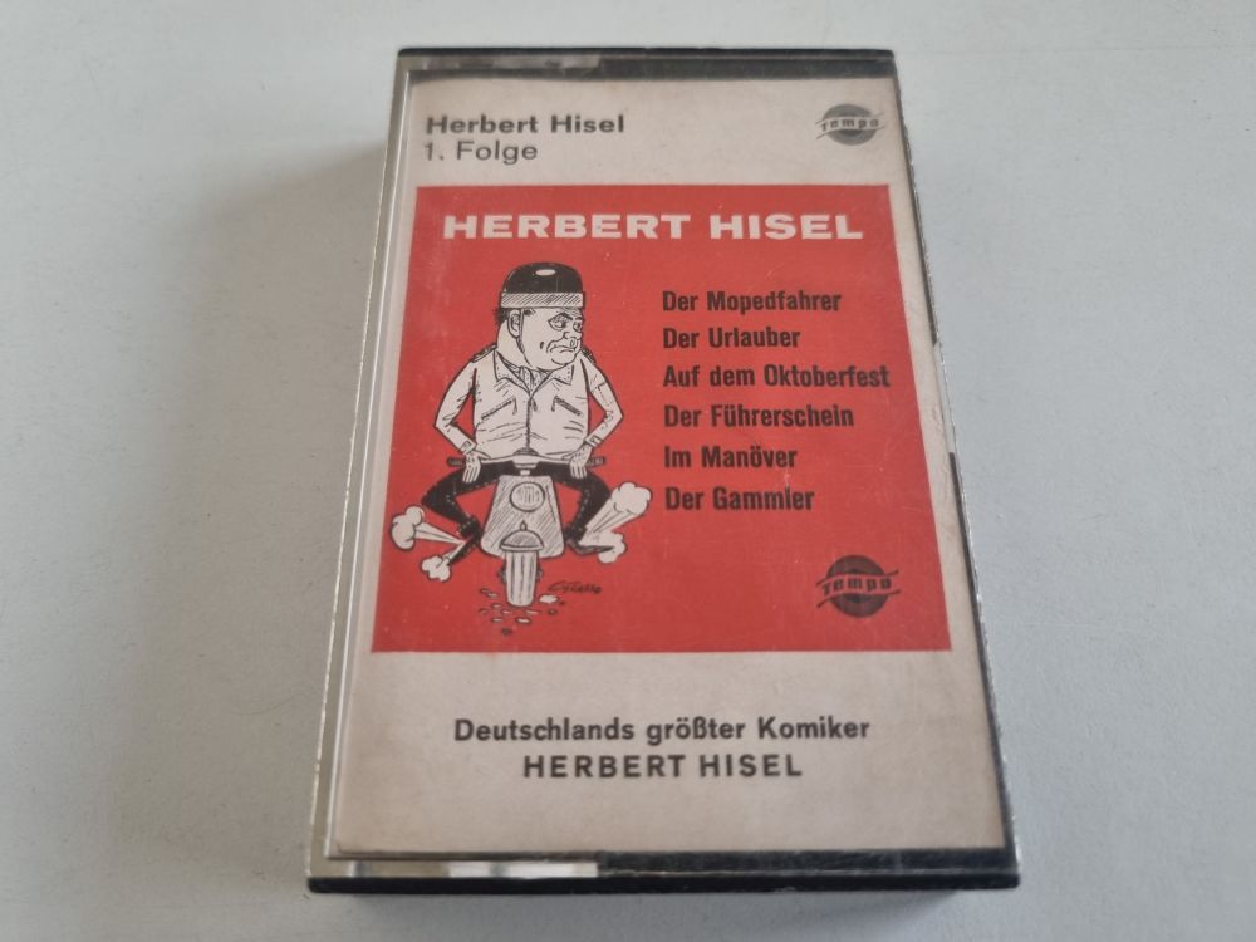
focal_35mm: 26
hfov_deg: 67.3
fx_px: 943
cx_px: 628
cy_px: 471
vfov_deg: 53.1
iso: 100
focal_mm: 5.4
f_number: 1.8
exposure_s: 1/50
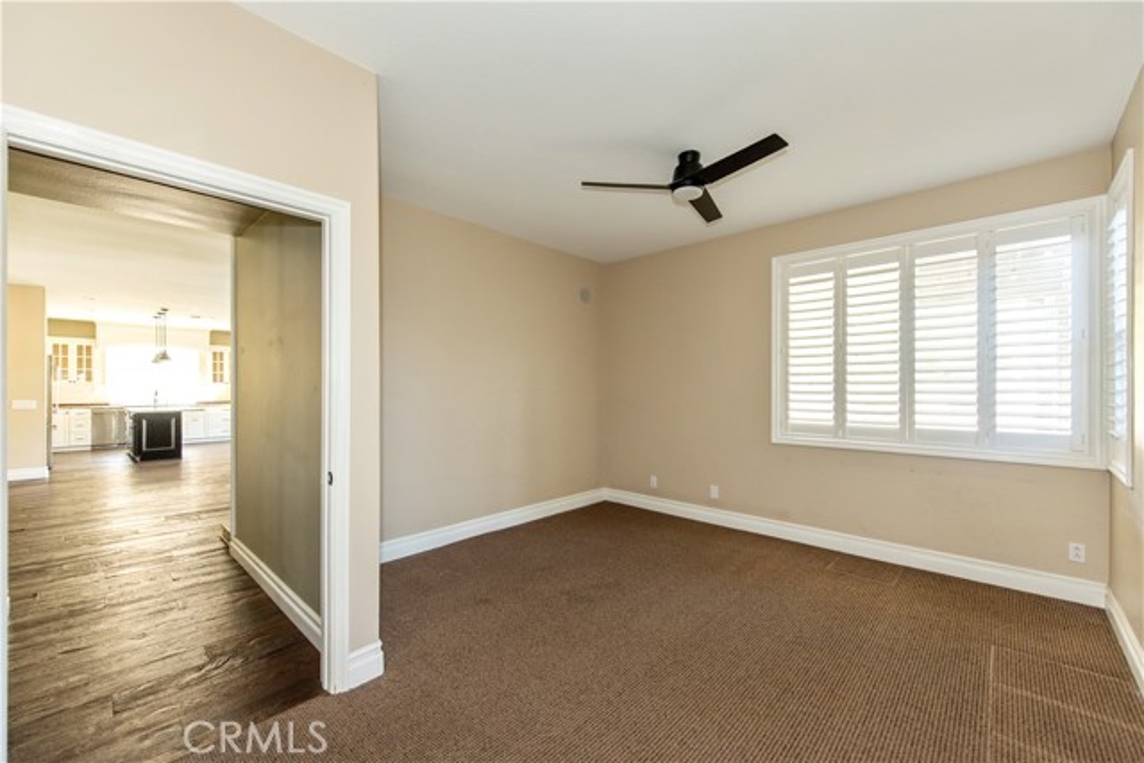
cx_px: 572
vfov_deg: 81.2
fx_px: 445
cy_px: 382
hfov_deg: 104.2
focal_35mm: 14
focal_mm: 14
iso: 800
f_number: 2.8
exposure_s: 1/60
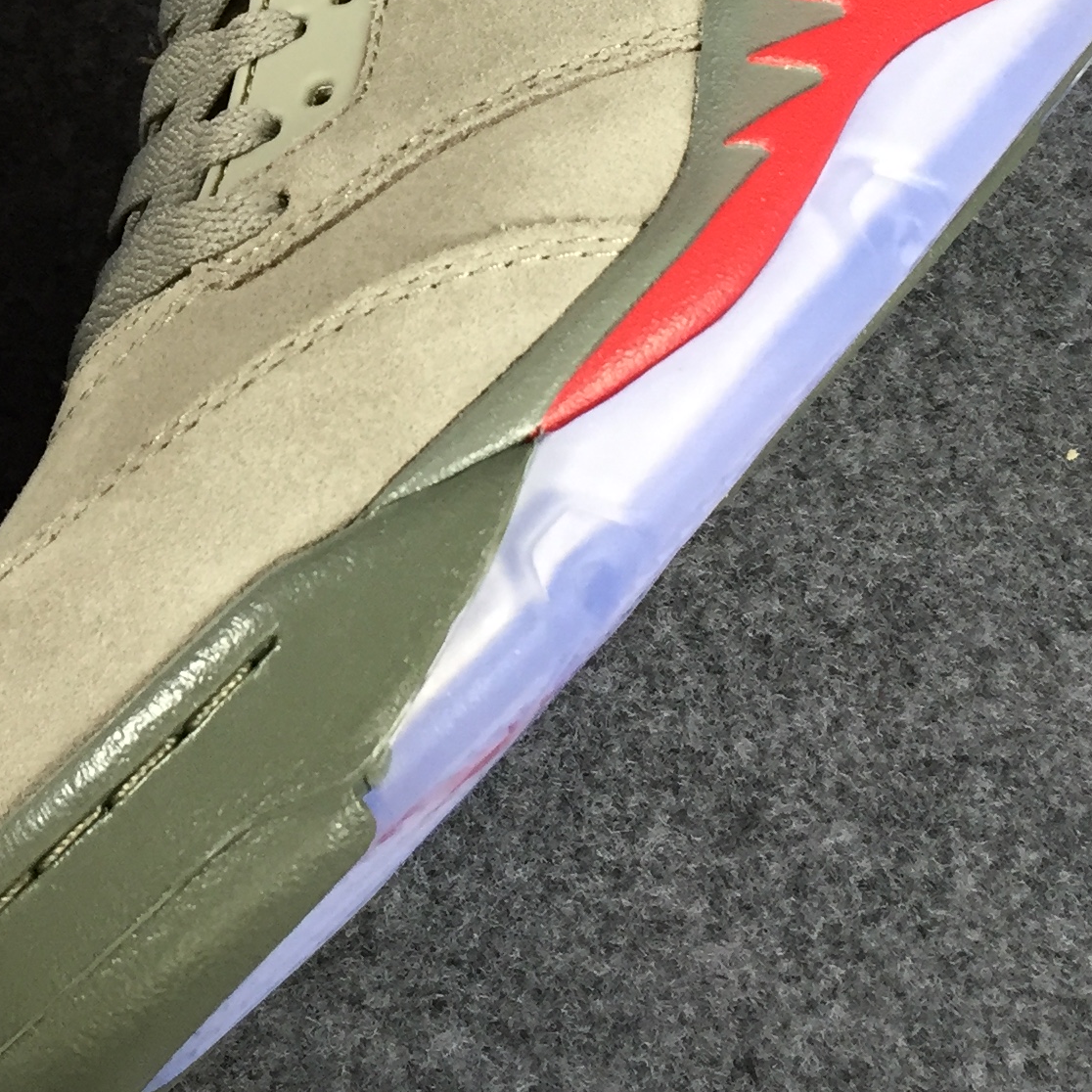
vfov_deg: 22.2
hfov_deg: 22.3
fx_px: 2677
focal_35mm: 75
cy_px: -13
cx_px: 39
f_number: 2.2
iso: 100
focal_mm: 4.15
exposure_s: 1/33
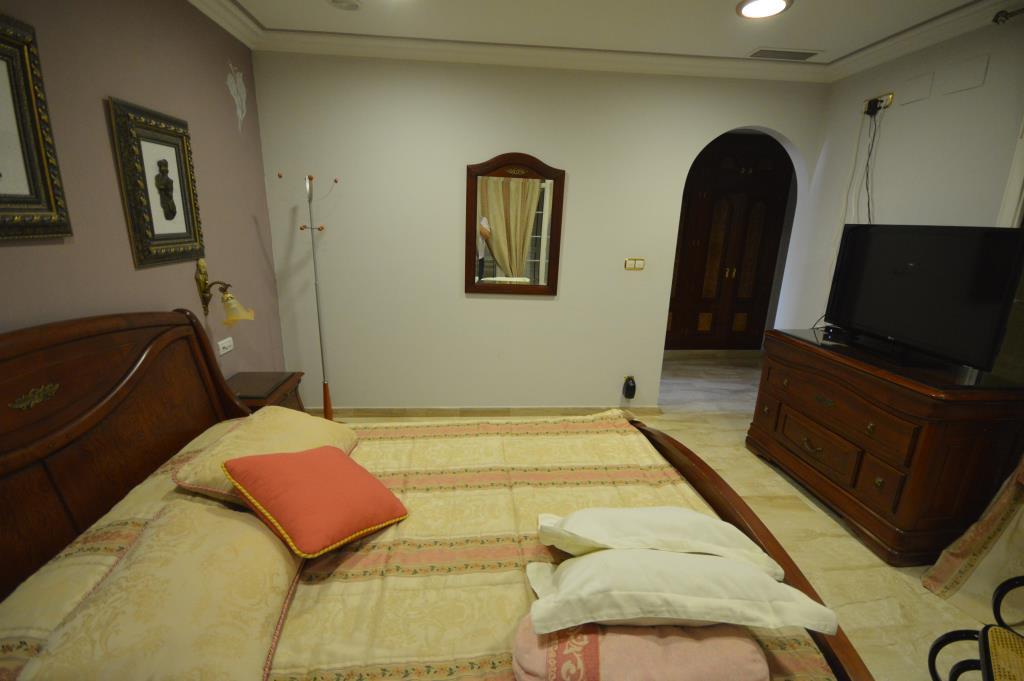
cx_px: 512
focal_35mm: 15
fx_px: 426
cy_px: 340
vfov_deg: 77.2
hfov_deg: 100.4
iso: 1400
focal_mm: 10
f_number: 4
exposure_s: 1/60
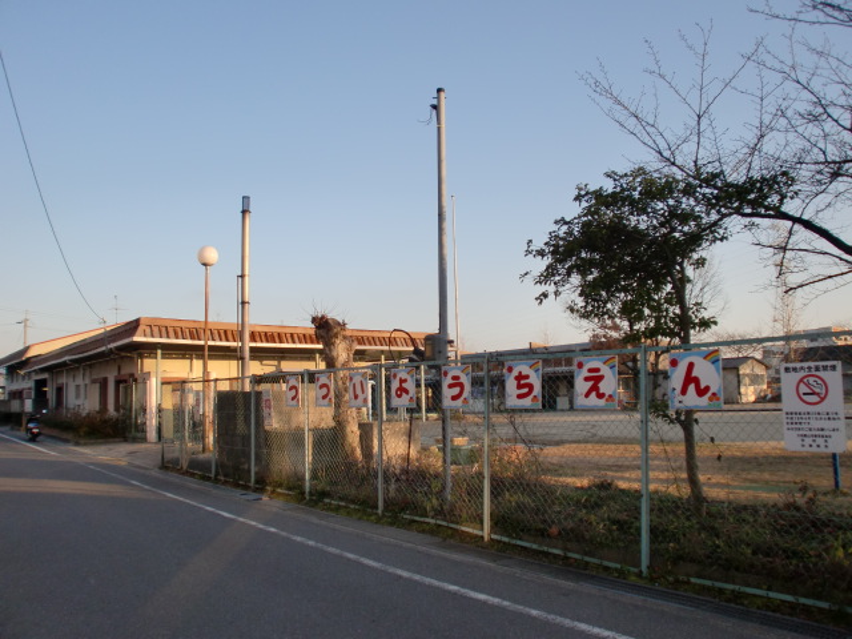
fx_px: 689
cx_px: 426
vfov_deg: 49.7
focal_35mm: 28
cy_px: 320
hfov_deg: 63.4
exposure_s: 1/500
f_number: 2.6
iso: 64
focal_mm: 4.65
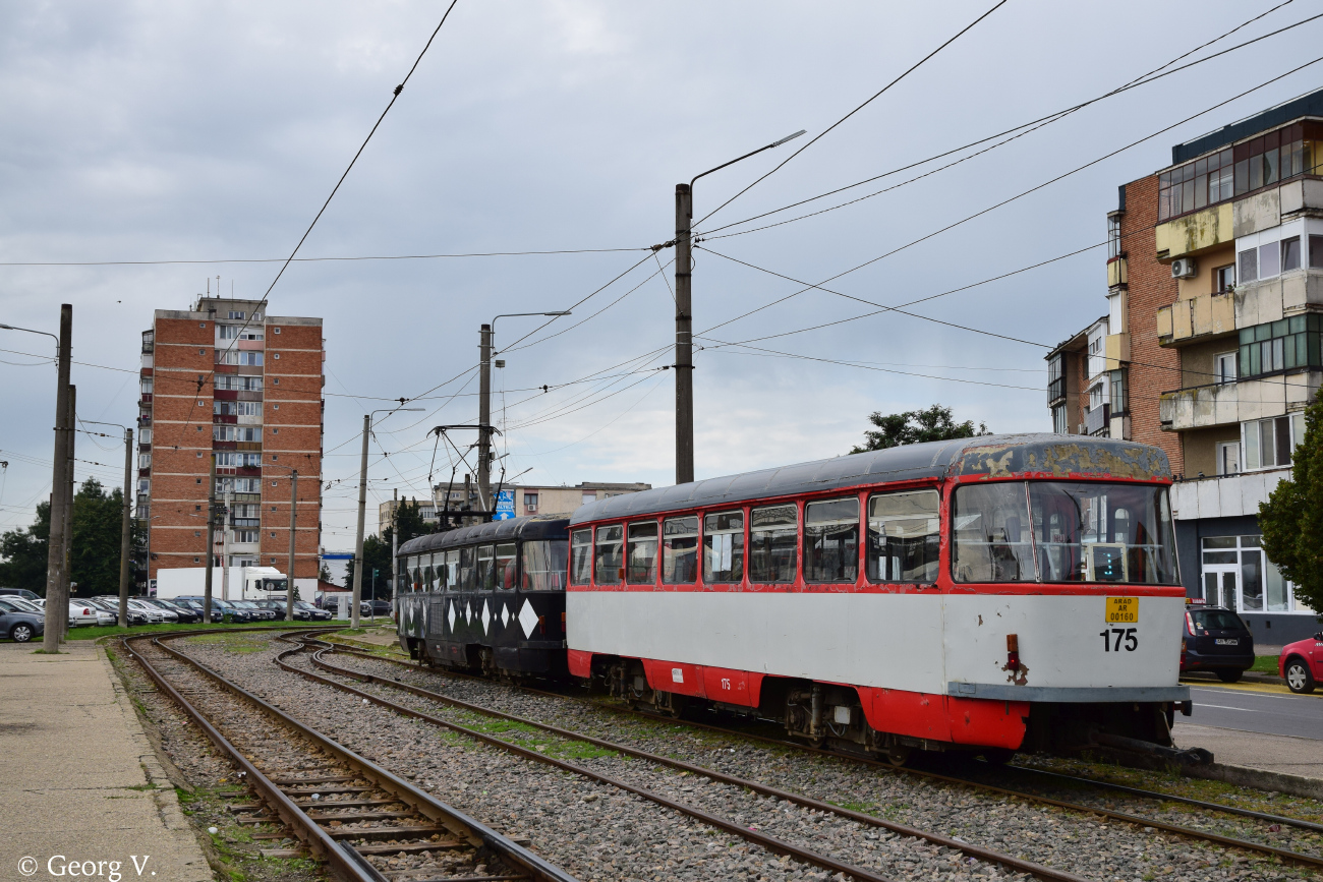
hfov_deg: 43.6
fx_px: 1654
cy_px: 441
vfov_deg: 29.9
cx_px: 662
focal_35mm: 45
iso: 250
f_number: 8
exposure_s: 1/750
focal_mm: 30
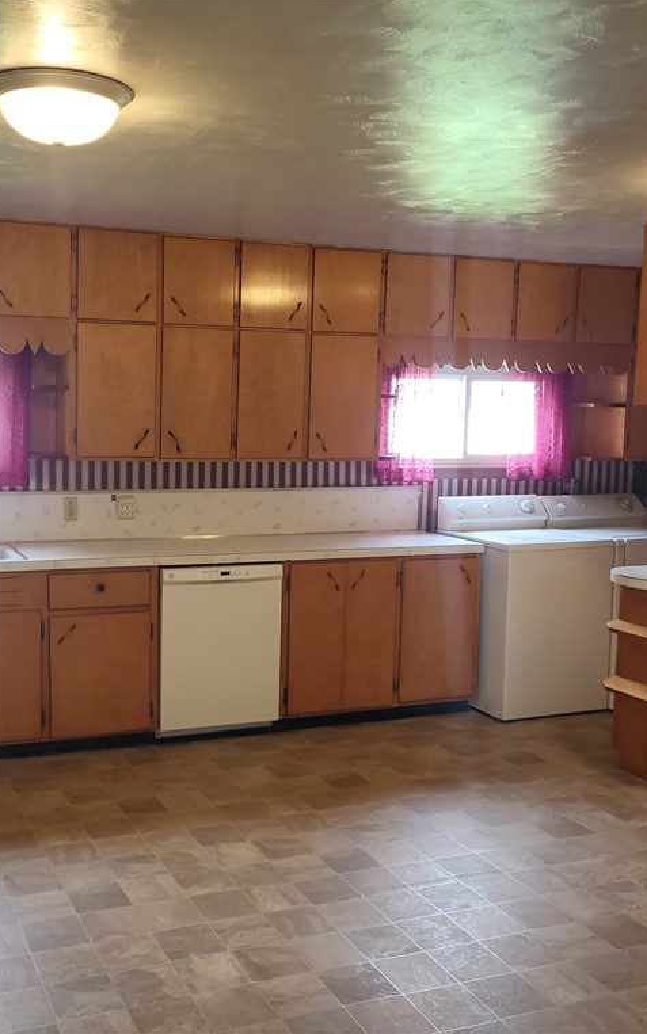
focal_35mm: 37
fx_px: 1044
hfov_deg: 34.3
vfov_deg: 52.7
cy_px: 515
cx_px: 240
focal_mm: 5.4
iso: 80
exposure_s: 1/60
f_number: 1.8
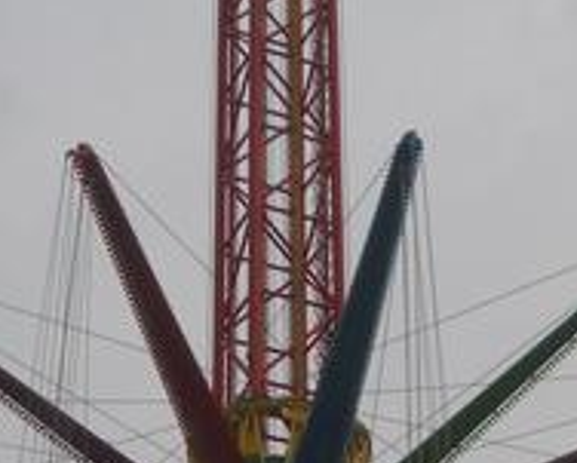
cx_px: 292
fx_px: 1984
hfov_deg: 16.5
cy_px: 580
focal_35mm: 116
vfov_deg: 12.9
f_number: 4.3
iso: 50
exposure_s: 1/200
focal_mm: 5.8
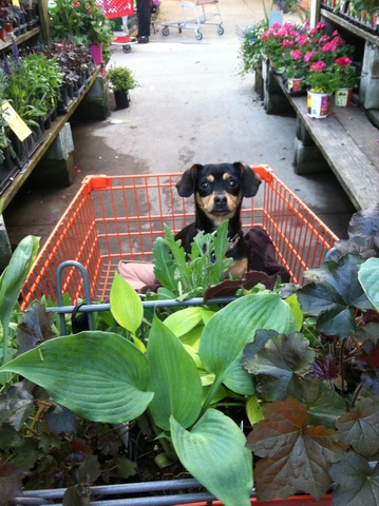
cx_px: 190
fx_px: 512
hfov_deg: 40.6
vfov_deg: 52.7
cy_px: 253
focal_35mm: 35
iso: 100
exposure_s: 1/15
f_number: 2.8
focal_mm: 3.85
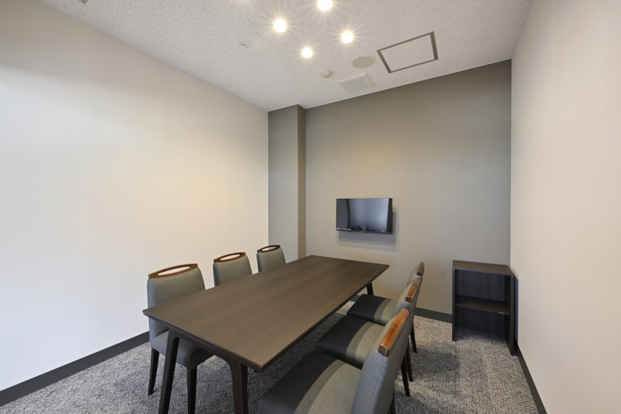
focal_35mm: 14
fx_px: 242
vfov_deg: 81.2
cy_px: 207
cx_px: 310
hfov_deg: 104.2
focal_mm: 14
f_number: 18
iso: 100
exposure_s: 1/1.25
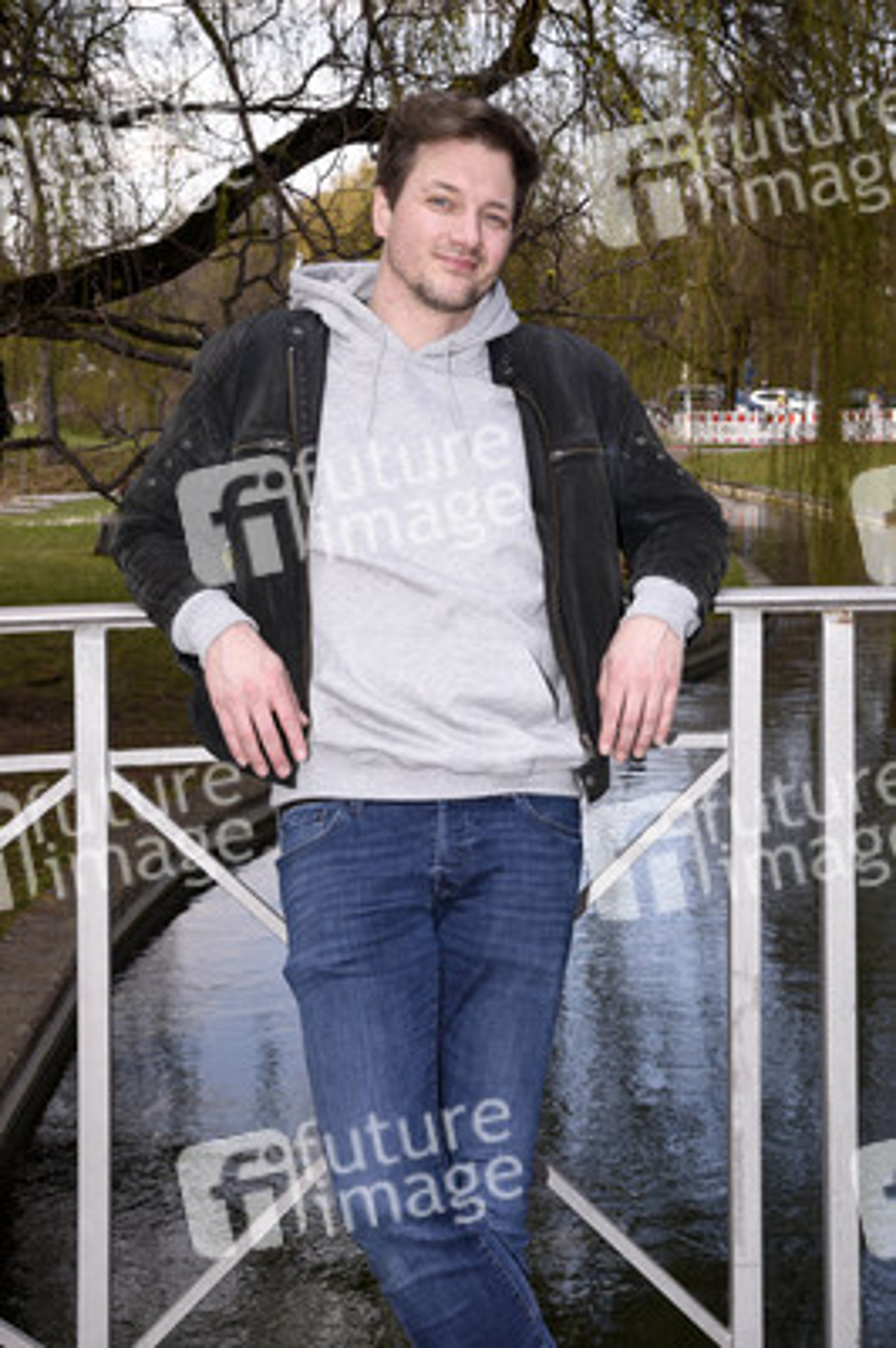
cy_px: 674
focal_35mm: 58
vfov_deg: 34.5
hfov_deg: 23.3
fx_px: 2169
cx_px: 448
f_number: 11
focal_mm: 58
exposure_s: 1/160
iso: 640
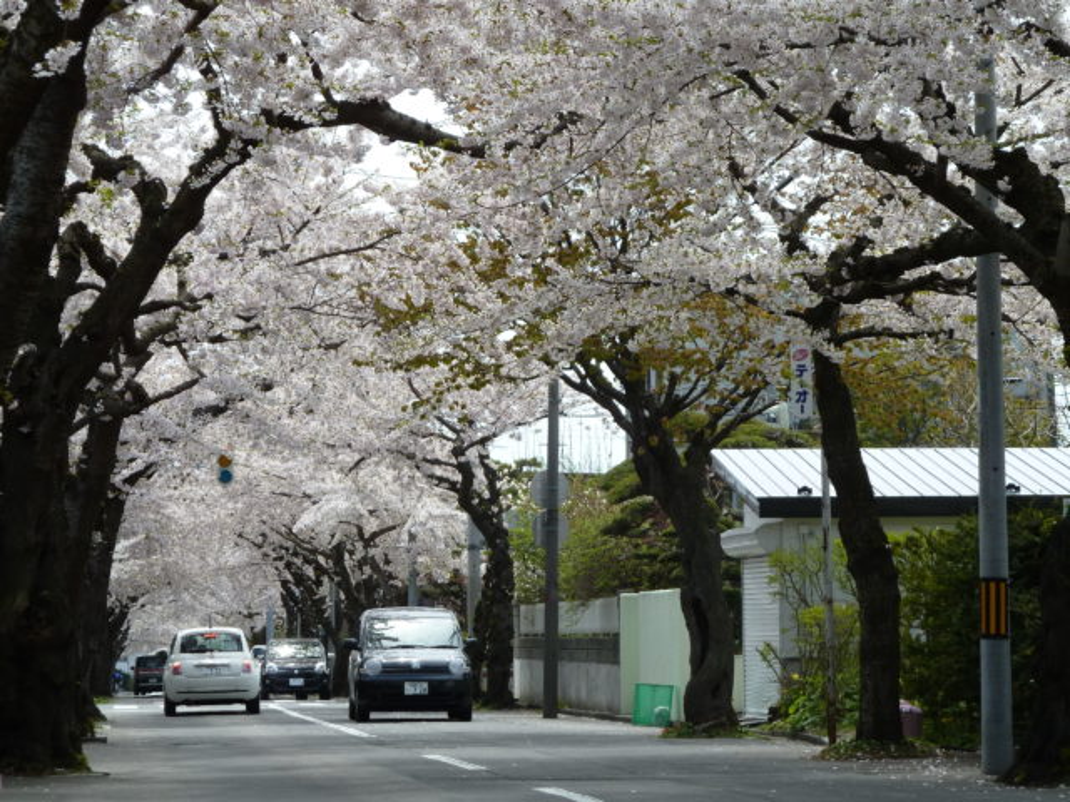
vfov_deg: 11.6
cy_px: 401
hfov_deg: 15.4
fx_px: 3957
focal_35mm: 128
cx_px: 535
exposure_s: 1/320
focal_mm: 21
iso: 80
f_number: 4.4
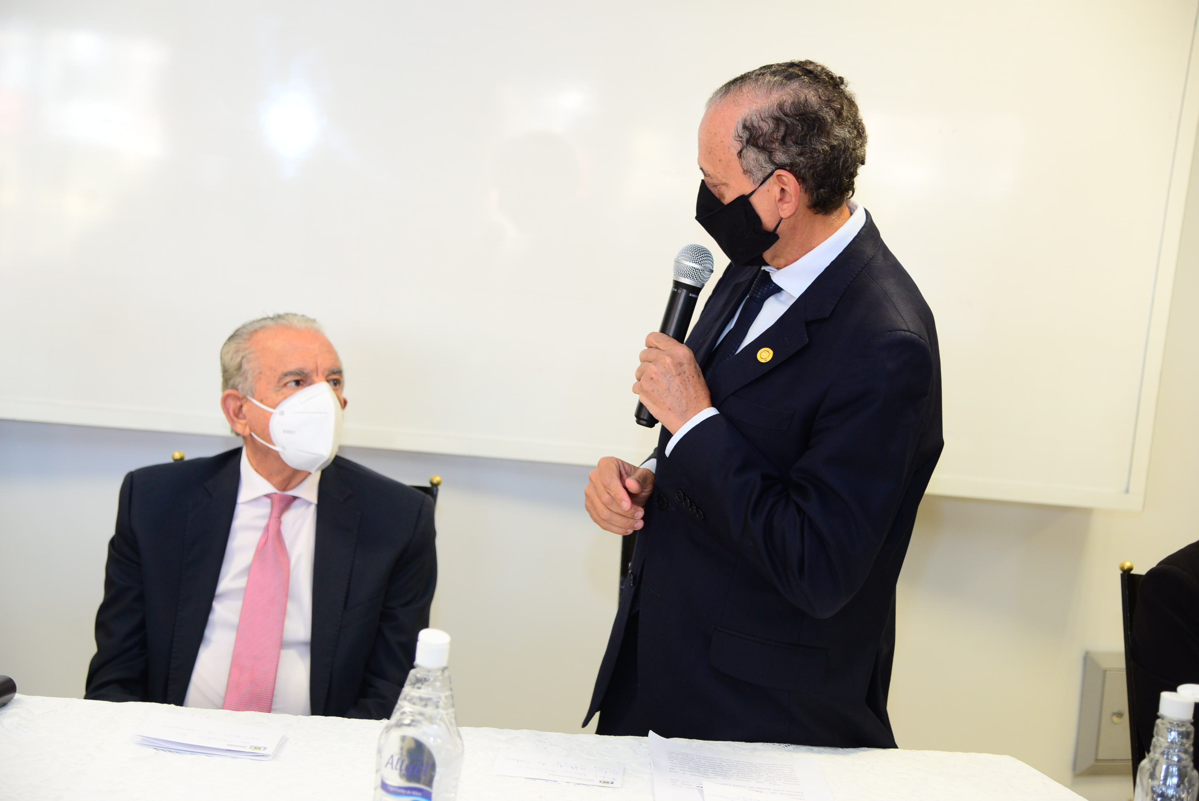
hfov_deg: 34.5
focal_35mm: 58
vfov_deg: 23.4
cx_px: 600
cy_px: 400
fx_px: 1932
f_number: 4
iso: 1000
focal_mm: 58
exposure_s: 1/80
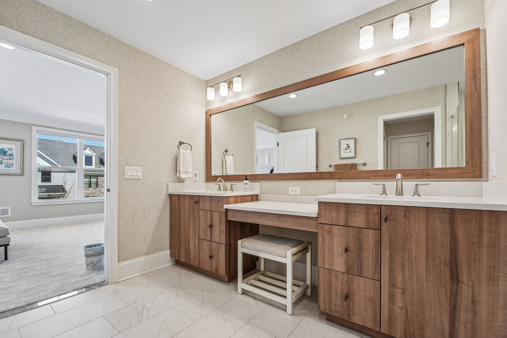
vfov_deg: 81.2
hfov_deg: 104.3
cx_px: 254
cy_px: 169
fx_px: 197
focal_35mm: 14
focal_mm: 14
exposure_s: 1/15
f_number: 8
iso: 125
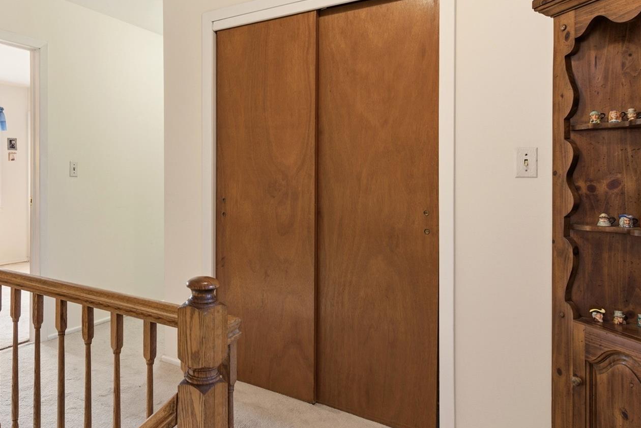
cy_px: 167
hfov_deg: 67.7
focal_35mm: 26
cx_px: 220
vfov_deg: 49.2
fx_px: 463
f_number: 9
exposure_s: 1/10
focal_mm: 16
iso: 250
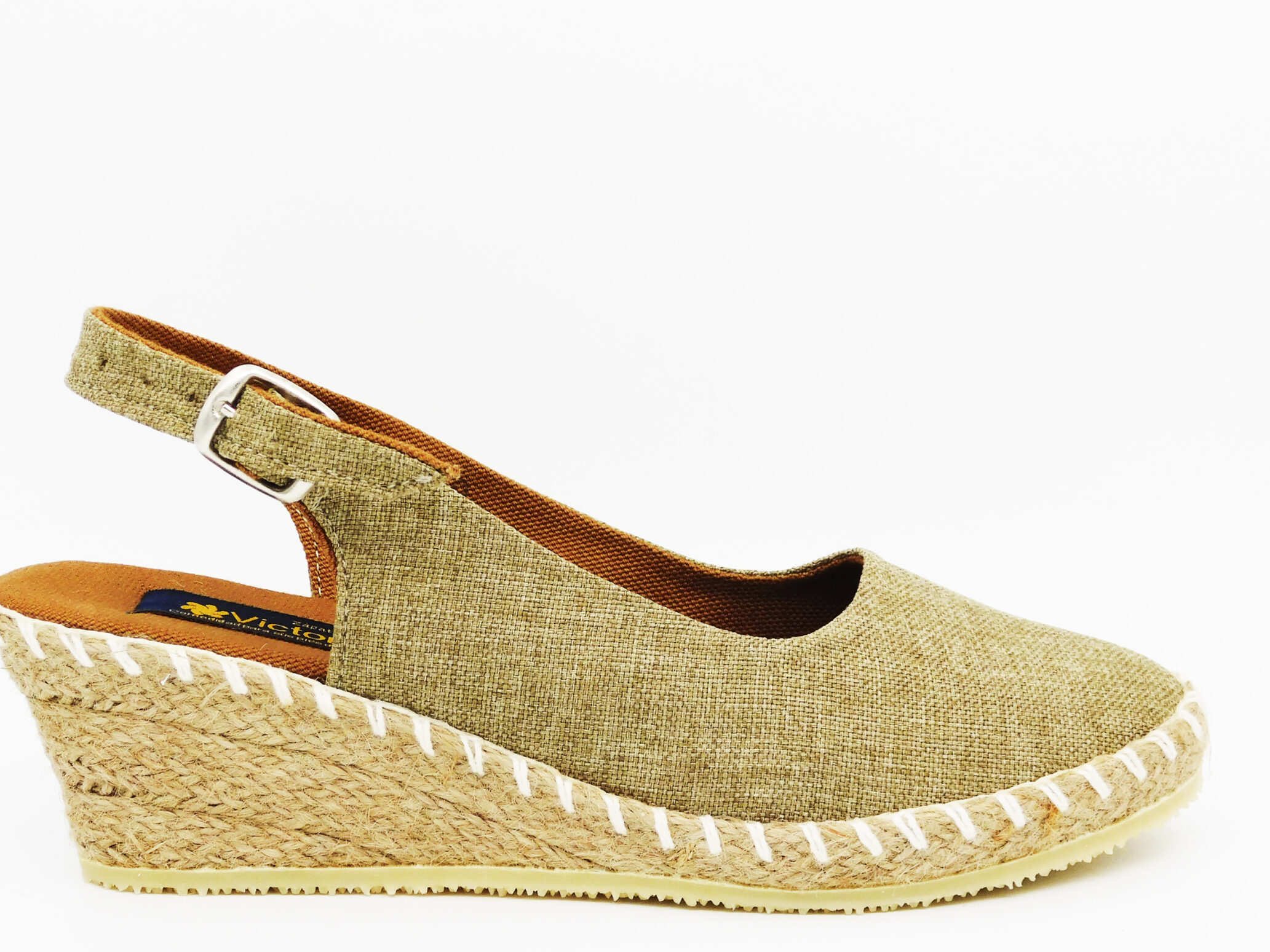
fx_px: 3229
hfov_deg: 22.3
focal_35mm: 88
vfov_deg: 16.8
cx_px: 610
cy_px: 589
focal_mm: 12.6
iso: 125
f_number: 4.3
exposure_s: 1/320
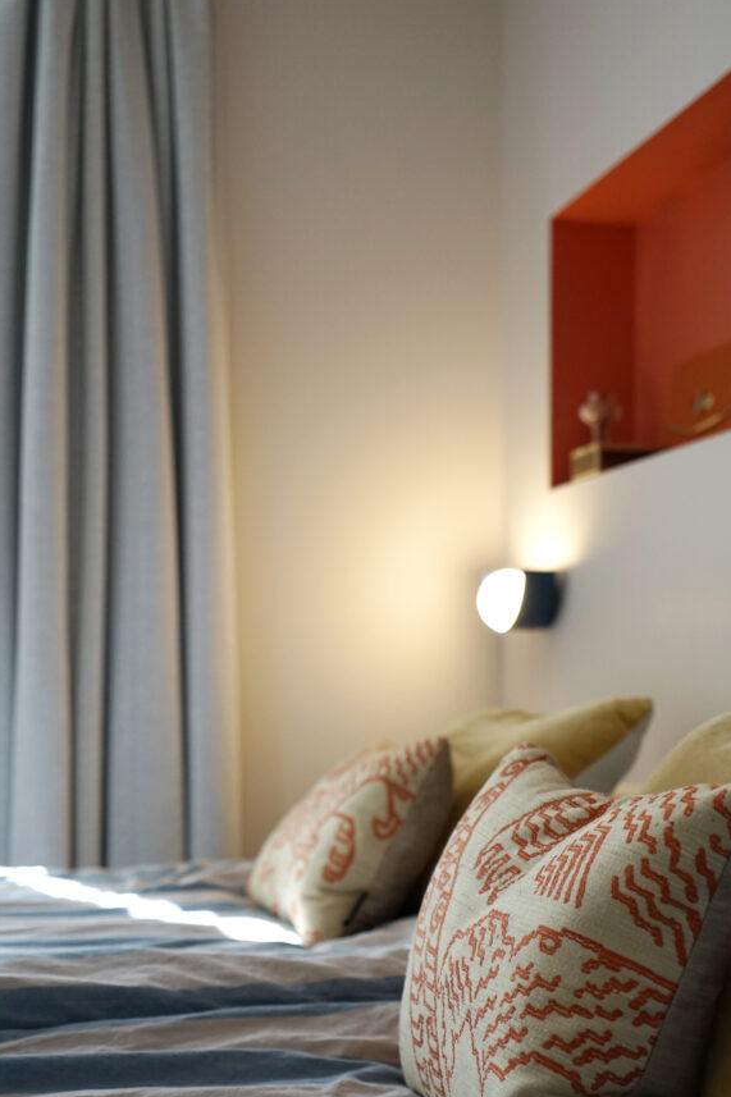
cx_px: 433
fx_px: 1493
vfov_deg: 40.2
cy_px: 649
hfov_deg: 27.5
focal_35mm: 49
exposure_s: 1/160
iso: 1000
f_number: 4
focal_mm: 41
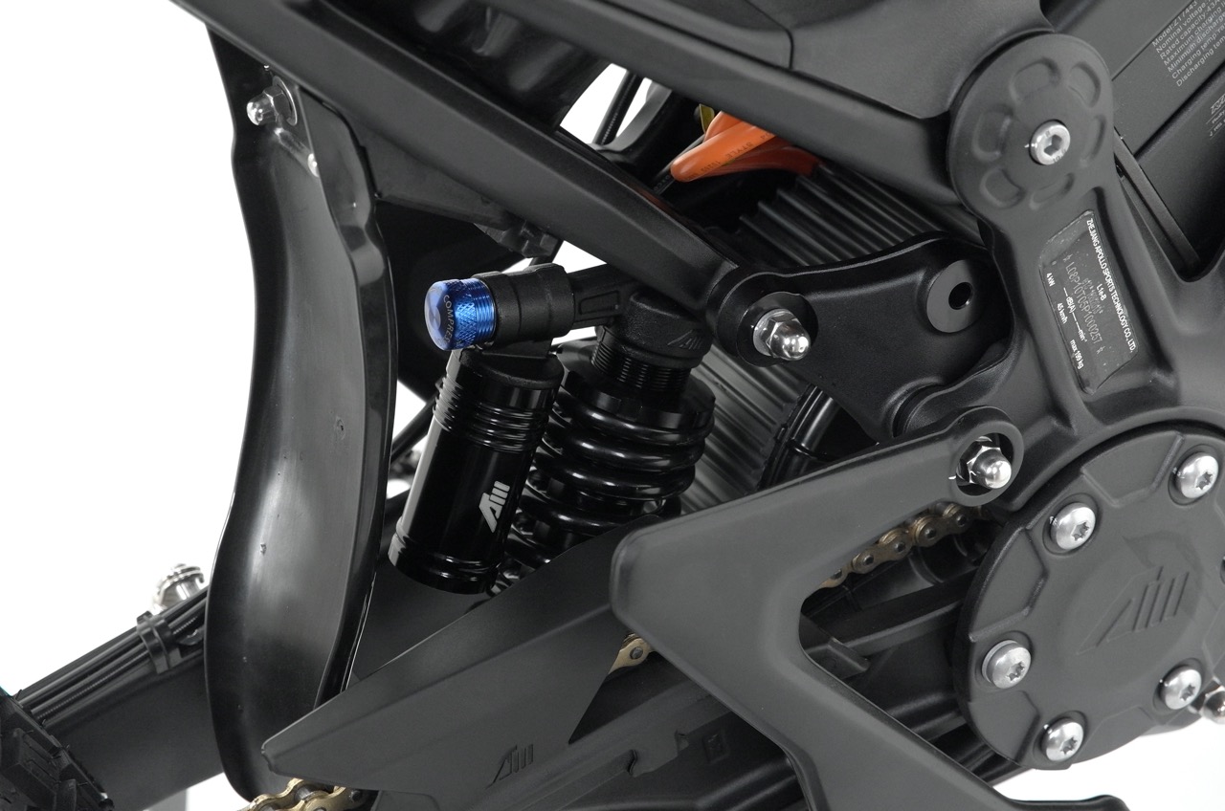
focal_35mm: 83
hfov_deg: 24.5
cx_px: 612
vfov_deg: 16.4
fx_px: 2819
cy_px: 406
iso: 1600
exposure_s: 1/100
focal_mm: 55.8
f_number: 5.6
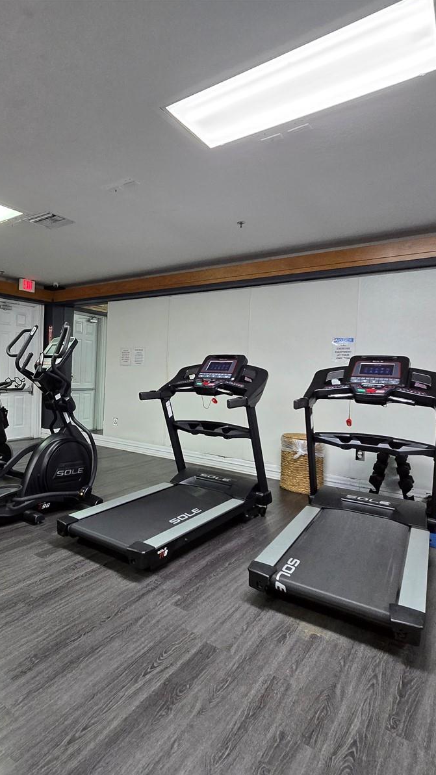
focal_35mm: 19
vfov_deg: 89.6
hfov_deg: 54.3
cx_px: 86
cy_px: 388
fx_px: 391
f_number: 2.2
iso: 800
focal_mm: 2.2
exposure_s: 1/60
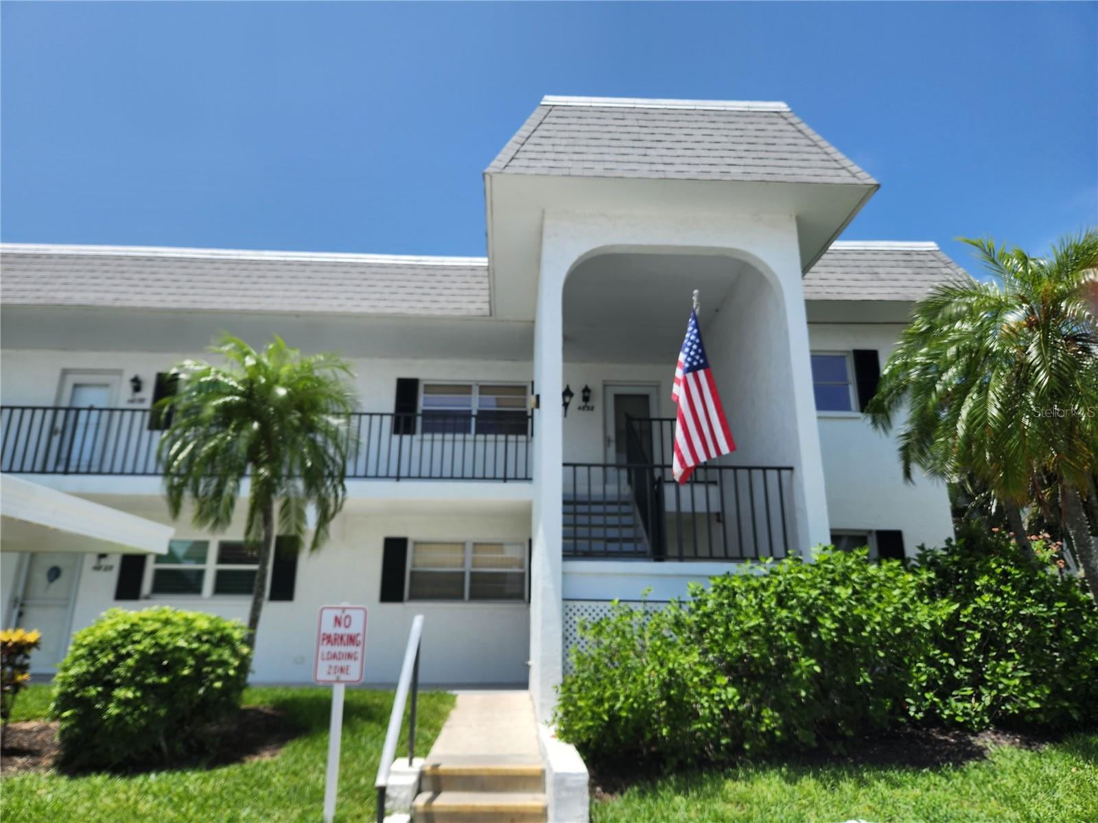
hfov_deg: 73.9
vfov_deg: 58.9
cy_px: 412
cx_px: 549
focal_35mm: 23
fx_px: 730
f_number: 1.8
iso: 20
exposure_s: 1/1228
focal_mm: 5.4
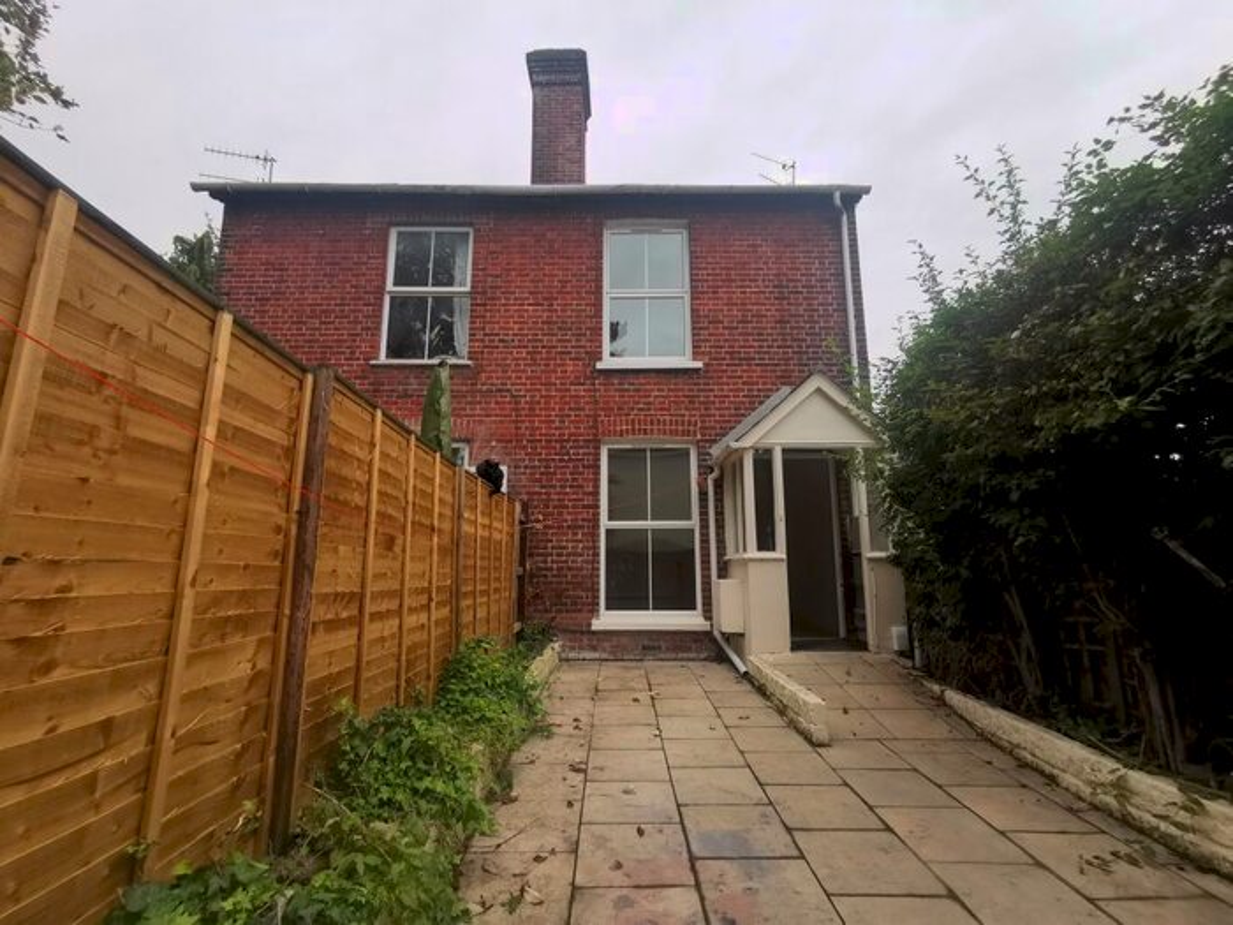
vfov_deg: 78.1
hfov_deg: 94.5
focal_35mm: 16
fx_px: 570
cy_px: 462
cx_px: 616
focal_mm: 2.35
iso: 50
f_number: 2.2
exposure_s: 1/446
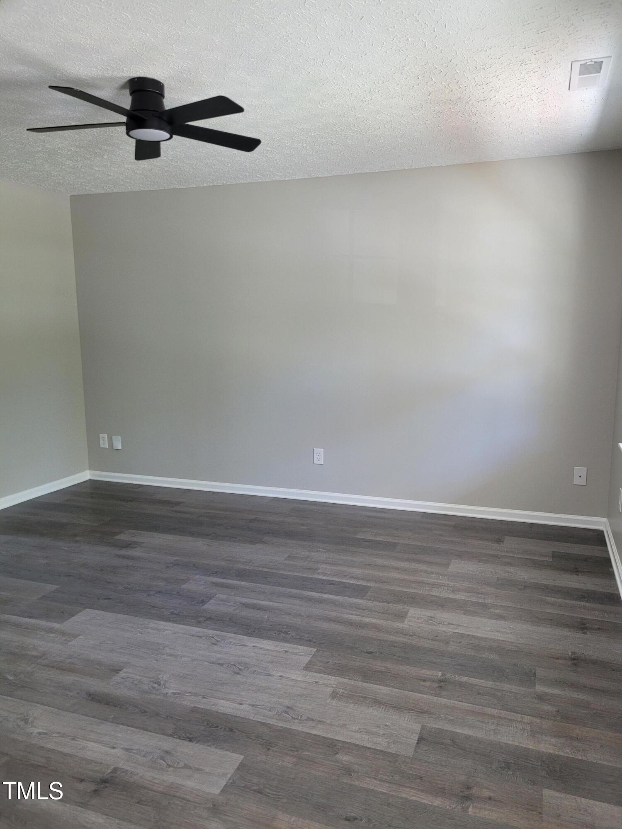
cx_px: 311
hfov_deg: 53.1
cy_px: 414
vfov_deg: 67.3
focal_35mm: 26
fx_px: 623
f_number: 1.8
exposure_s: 1/120
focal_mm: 5.4
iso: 200
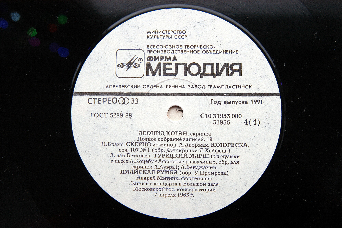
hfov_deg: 37.9
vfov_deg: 25.7
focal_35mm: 52
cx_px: 171
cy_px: 114
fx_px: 498
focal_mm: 35
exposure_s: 1/125
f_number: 5.6
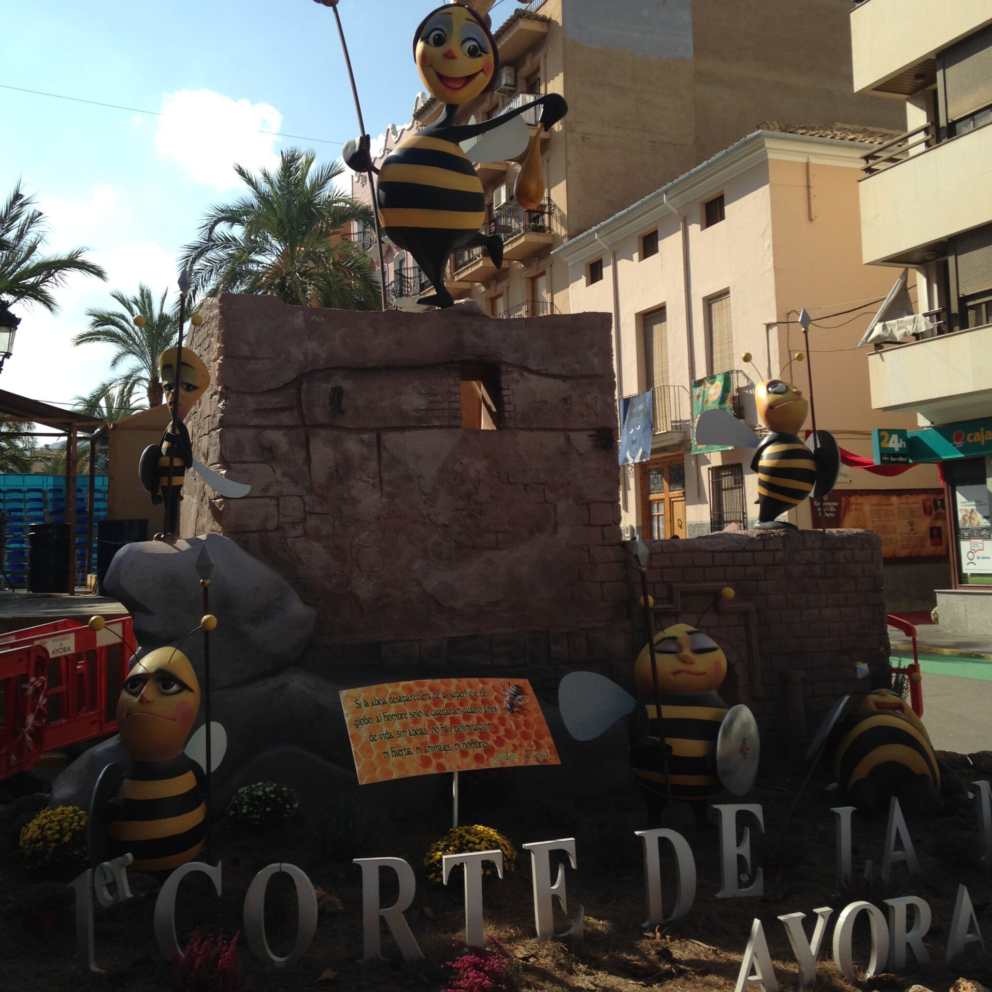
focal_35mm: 39
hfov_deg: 42.8
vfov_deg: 42.7
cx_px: 496
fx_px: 1264
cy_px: 410
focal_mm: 4.12
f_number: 2.4
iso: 50
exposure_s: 1/1642
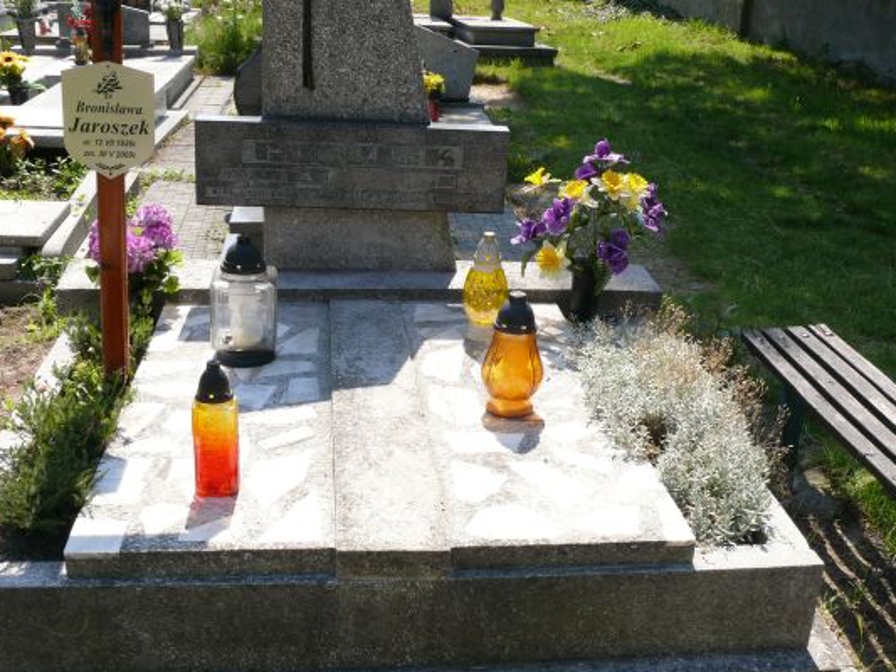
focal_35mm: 42
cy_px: 390
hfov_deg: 44.8
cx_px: 459
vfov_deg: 34.3
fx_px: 1087
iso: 100
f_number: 5.6
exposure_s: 1/250
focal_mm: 7.4
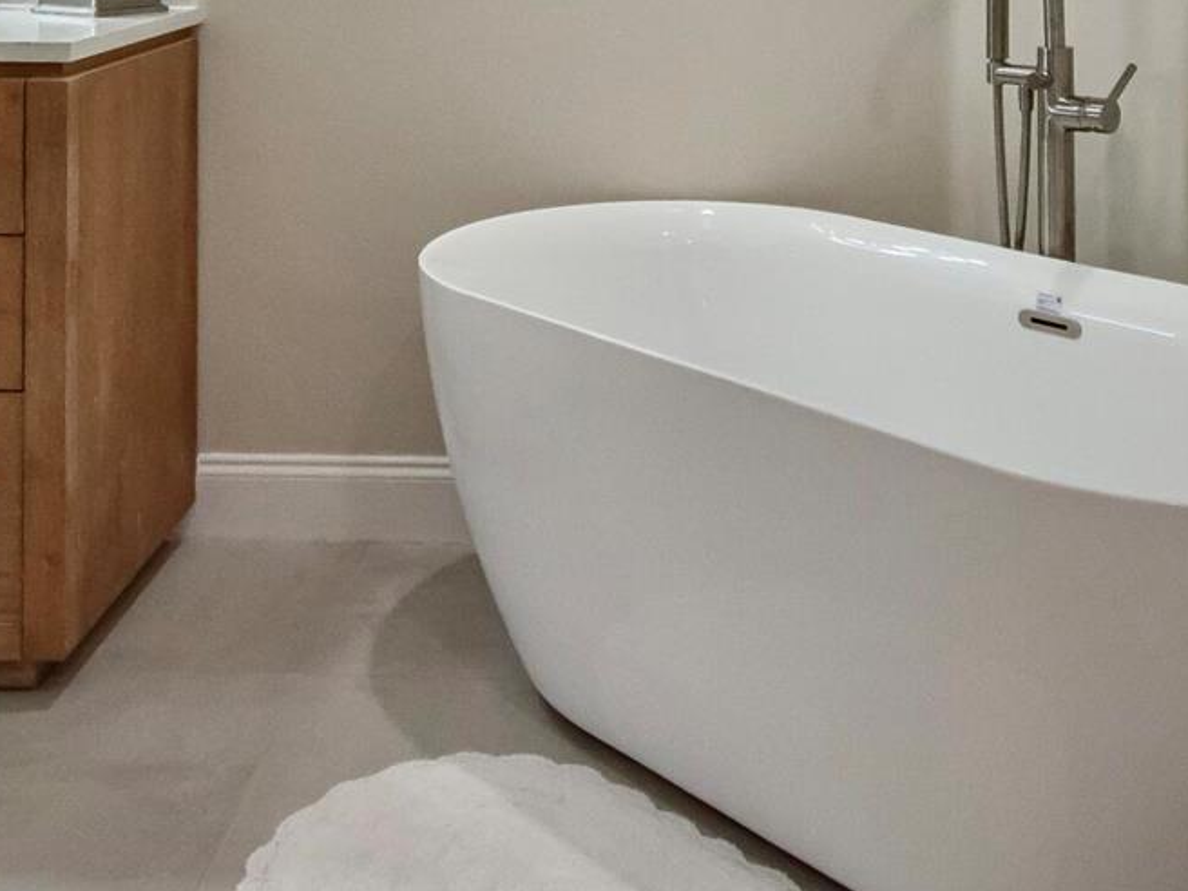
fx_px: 1544
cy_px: -99
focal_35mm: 45
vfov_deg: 29.0
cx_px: 645
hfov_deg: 42.0
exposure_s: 1/500
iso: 1250
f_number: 4.5
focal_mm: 10
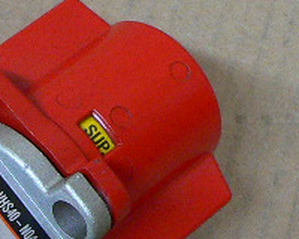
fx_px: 1301
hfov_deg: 12.6
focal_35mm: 147
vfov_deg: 10.3
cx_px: -118
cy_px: 287
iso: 200
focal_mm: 6.2
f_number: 2.8
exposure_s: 1/15
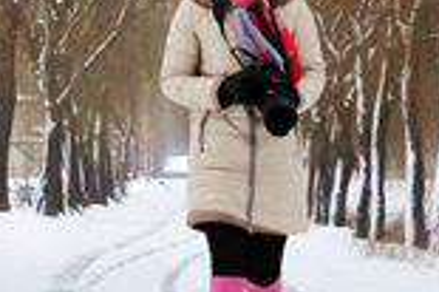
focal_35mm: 258
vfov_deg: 5.3
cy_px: -174
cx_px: 258
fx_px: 3143
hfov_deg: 8.0
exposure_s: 1/500
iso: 2000
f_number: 11
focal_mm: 38
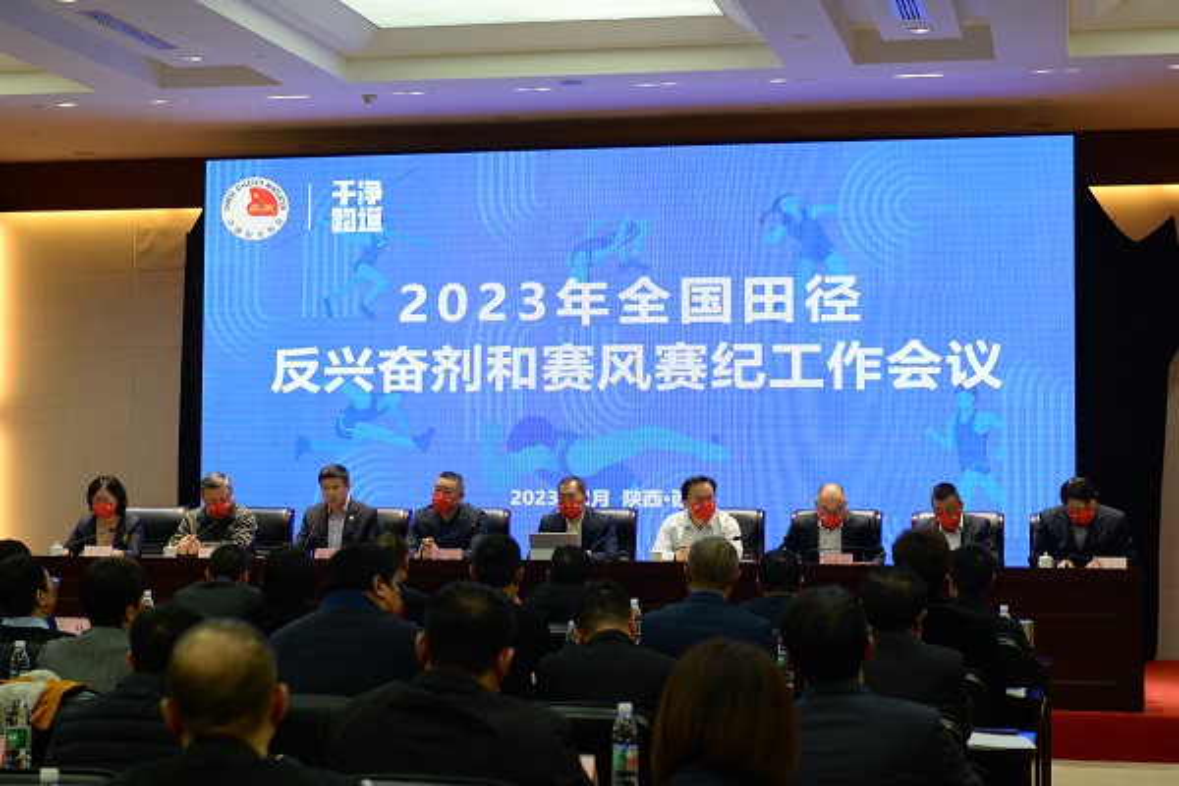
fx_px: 2292
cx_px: 590
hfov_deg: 28.8
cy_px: 393
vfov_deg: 19.5
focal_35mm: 70
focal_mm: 70
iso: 1000
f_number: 5
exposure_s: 1/160
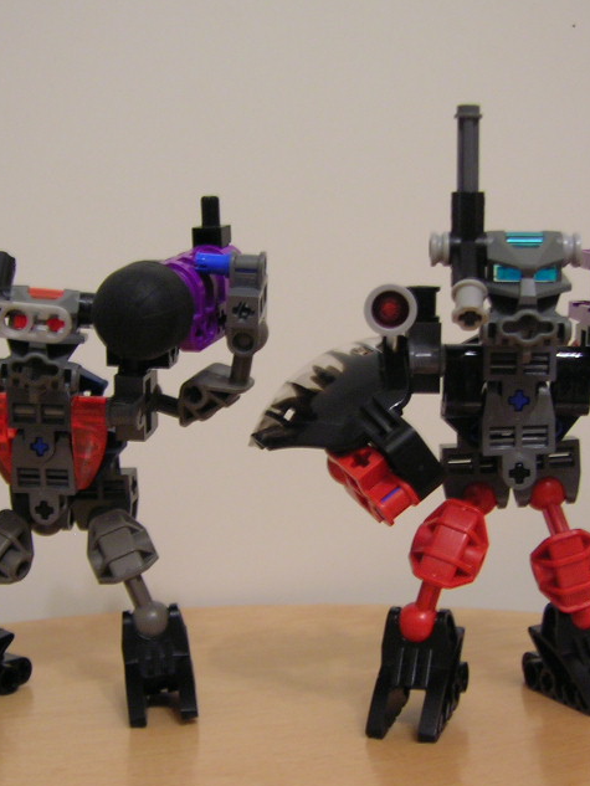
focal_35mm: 55
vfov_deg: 34.9
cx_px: 284
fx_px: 1249
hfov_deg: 26.6
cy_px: 456
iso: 79
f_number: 2.9
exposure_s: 1/3.8
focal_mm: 5.7
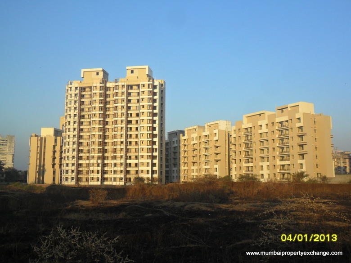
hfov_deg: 50.1
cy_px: 132
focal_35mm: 37
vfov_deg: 38.7
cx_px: 176
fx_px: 375
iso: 100
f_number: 4
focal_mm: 6.6
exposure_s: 1/500
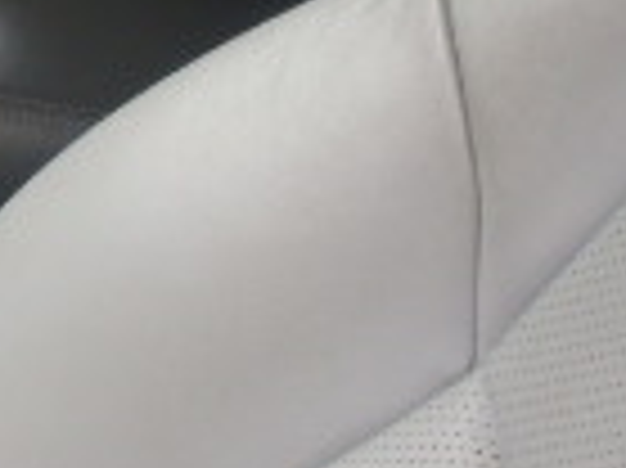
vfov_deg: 11.5
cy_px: 171
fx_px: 2331
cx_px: -797
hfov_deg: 12.5
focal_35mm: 129
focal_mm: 5
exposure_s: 1/60
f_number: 3.9
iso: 125
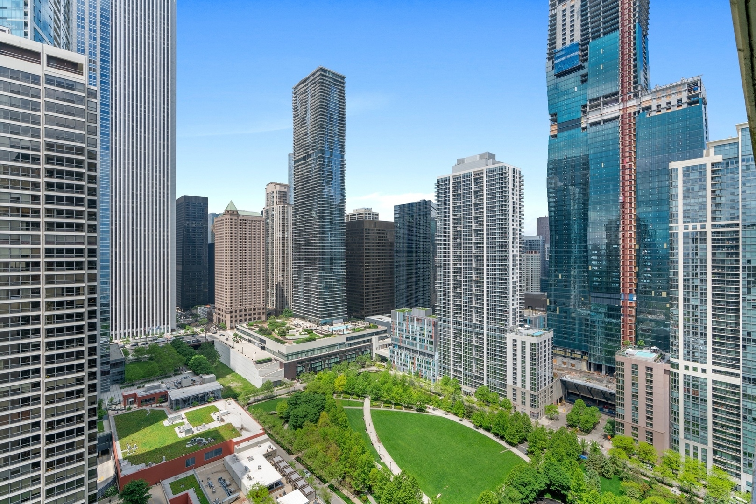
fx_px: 336
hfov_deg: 96.7
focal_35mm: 16
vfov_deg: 73.8
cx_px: 378
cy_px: 252
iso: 200
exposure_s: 1/400
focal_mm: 16
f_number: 8
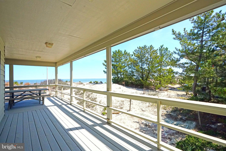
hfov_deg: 96.7
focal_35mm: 16
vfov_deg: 73.8
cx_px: 113
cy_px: 76
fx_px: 100
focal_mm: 16
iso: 4000
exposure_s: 1/4000
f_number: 11
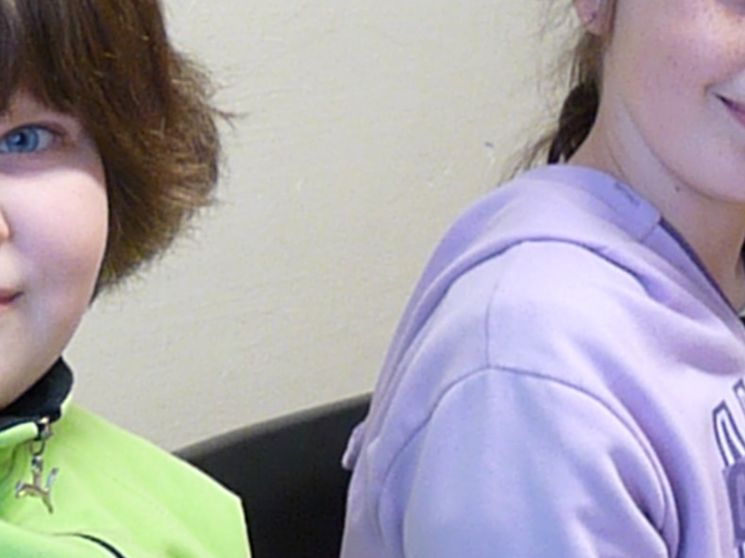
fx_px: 3743
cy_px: 311
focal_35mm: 174
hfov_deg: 11.4
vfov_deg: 8.5
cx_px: 310
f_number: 3.4
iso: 800
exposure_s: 1/40
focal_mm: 11.9
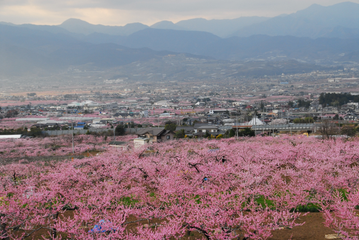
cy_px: 120
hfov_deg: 28.0
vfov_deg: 19.0
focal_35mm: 72
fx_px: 719
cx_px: 180
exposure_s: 1/160
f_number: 6.3
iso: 200
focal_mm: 48
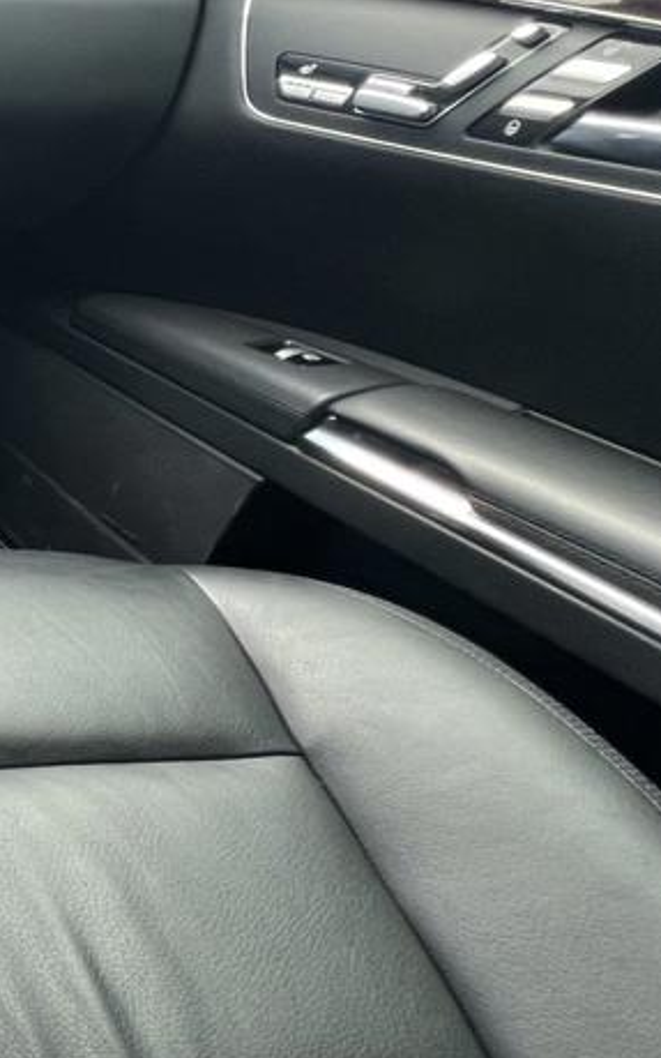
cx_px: -902
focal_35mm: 41
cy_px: 475
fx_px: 1181
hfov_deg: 15.6
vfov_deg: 48.1
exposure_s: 1/99
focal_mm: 1.57
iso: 100
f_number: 1.8
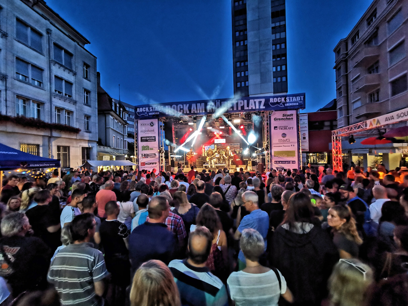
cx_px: 204
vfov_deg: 78.1
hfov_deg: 94.5
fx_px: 189
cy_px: 153
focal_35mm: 16
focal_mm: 2.35
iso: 800
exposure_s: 1/25
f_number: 2.2
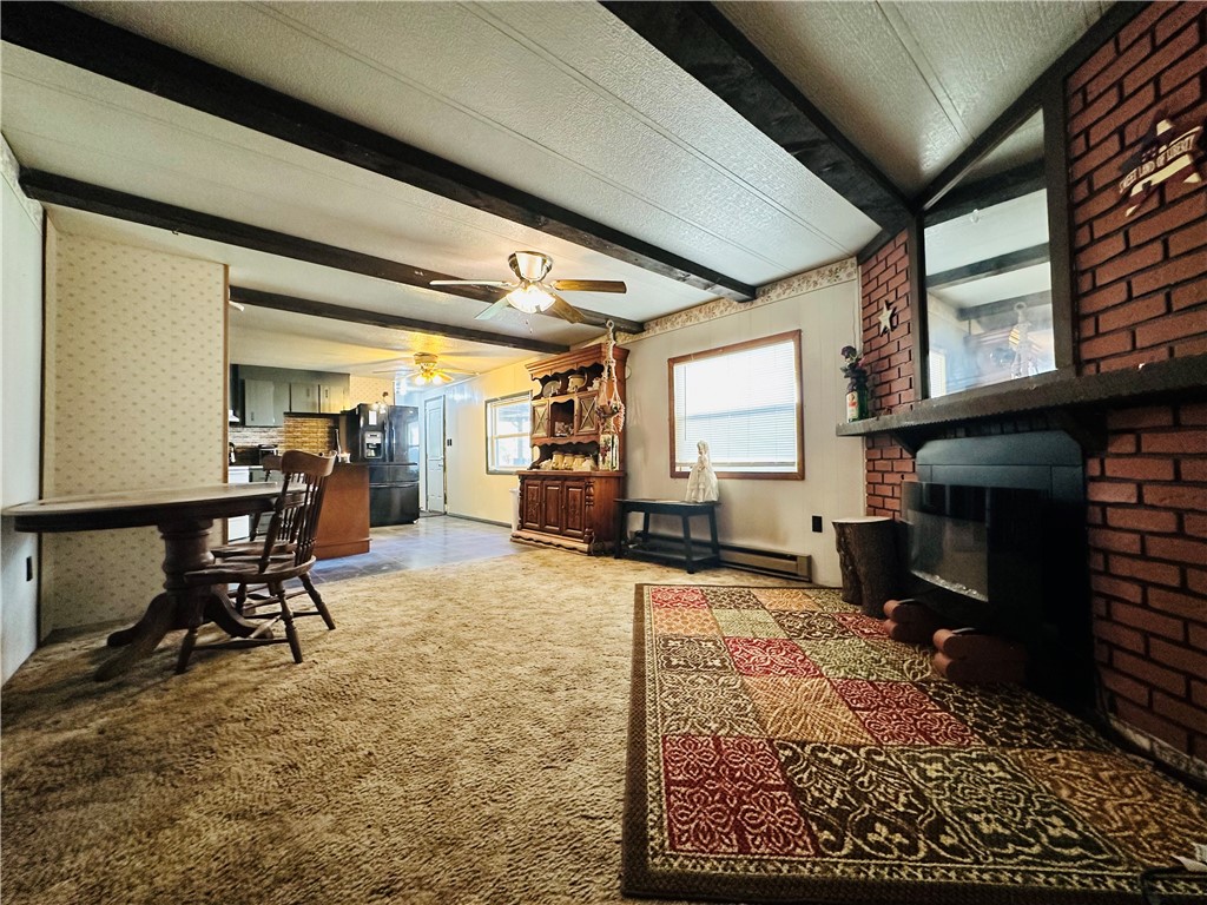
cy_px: 452
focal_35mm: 14
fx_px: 488
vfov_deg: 85.7
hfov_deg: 102.1
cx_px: 604
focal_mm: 2.22
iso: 320
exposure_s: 1/60
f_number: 2.2
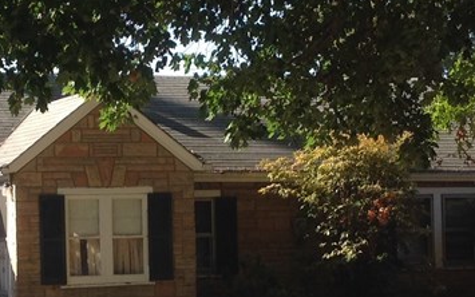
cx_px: 100
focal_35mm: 107
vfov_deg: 12.2
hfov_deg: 19.3
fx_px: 1385
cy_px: 209
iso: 50
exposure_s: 1/540
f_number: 2.4
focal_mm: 4.28
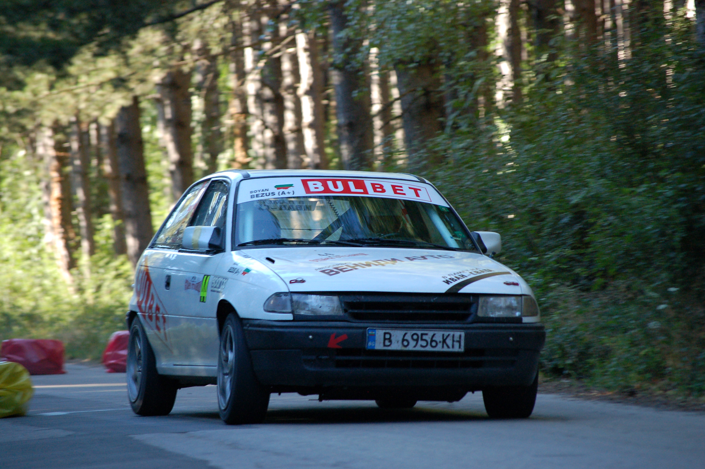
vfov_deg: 6.3
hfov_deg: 9.5
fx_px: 4256
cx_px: 352
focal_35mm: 218
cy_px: 234
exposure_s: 1/250
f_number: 5.3
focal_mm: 145
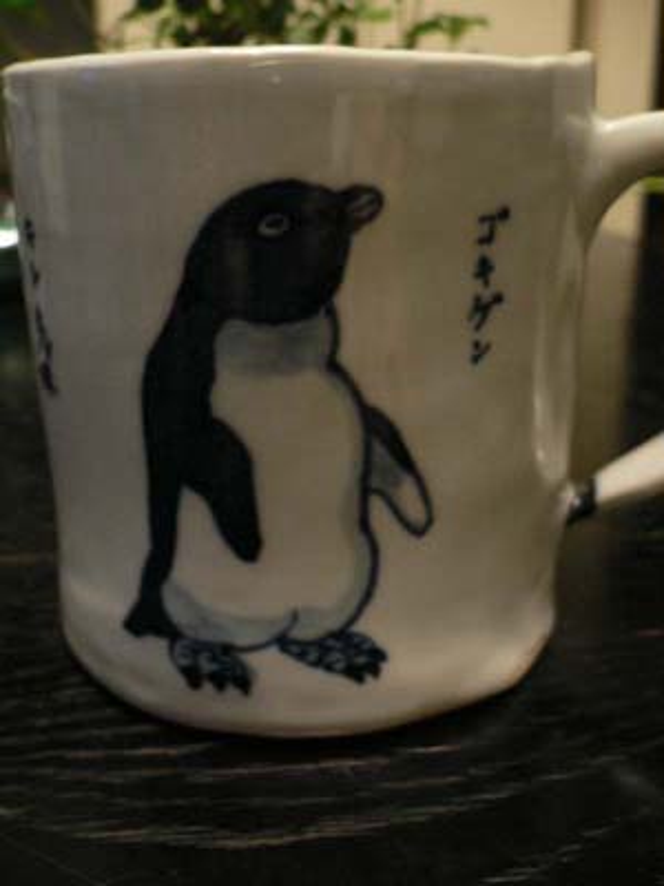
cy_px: 443
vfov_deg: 52.6
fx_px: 895
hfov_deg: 40.7
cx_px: 332
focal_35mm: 35
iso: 200
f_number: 2.8
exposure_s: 1/8
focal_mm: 5.8
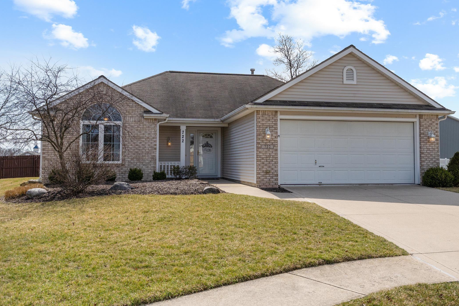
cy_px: 137
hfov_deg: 53.0
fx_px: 459
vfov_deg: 36.8
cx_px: 253
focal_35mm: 36
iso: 500
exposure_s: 1/4000
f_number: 4.5
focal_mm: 20
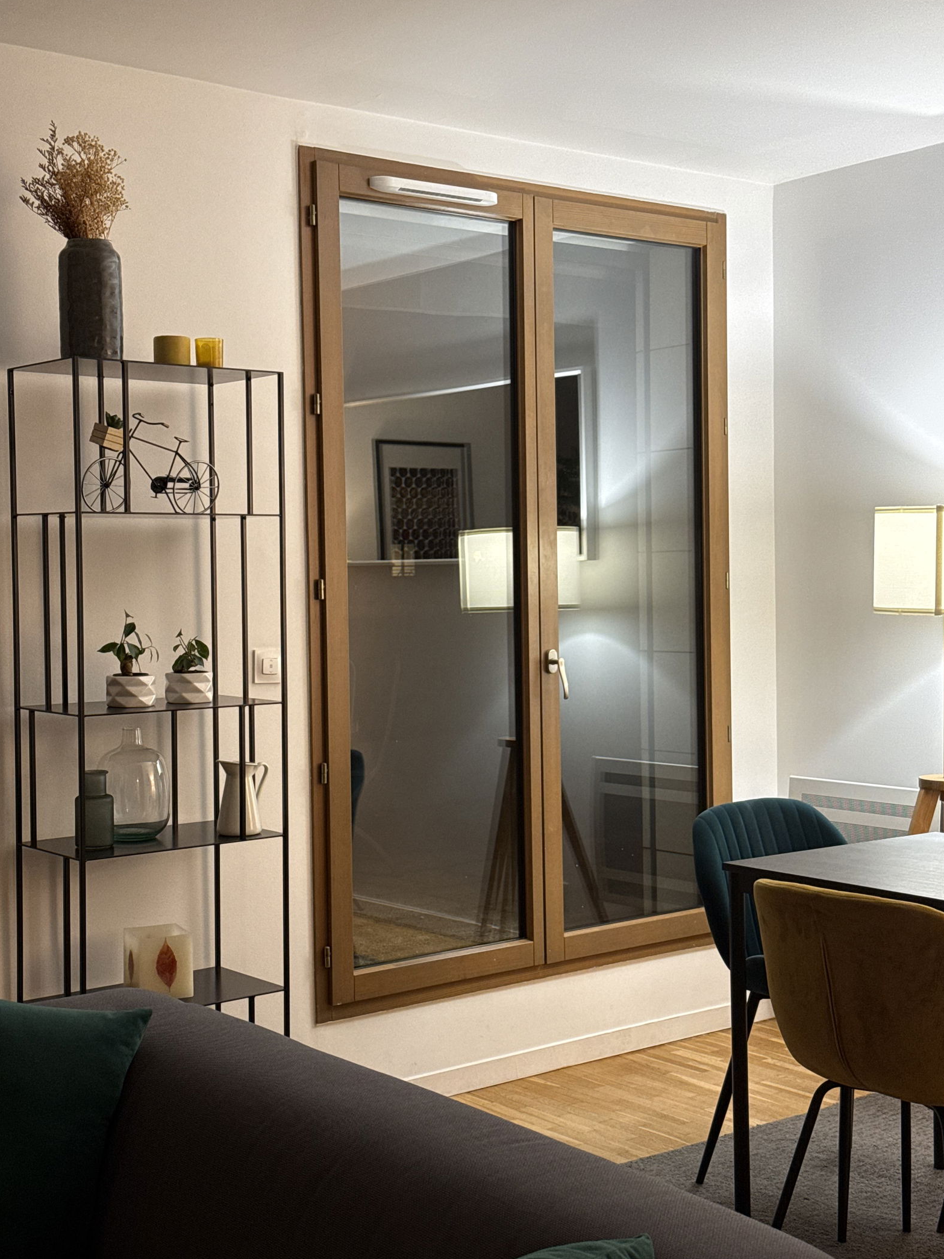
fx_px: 1782
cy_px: 625
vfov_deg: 38.9
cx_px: 470
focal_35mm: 49
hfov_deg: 29.7
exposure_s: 1/50
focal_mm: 6.76
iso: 160
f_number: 1.78
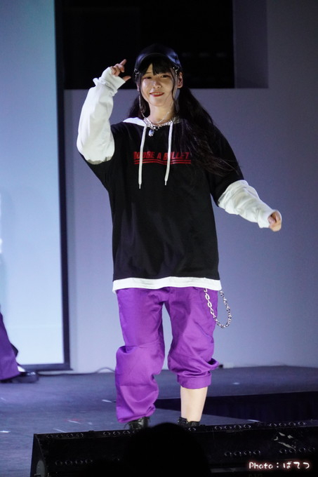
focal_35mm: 216
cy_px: 238
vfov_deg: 9.5
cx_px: 159
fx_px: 2863
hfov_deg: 6.4
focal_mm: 144
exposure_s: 1/320
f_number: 6.3
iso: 6400
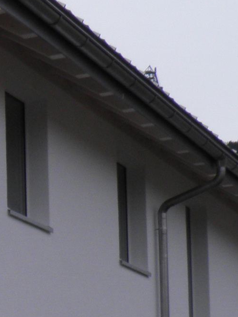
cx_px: -285
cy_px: 345
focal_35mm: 138
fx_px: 1264
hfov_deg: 9.8
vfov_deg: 14.0
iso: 50
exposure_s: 1/60
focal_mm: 4.9
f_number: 5.7
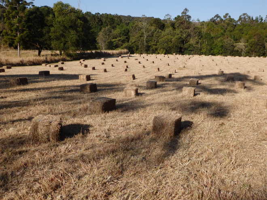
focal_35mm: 45
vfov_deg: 32.2
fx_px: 347
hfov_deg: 42.1
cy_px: 100
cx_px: 134
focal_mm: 8
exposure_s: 1/800
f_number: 3.8
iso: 100
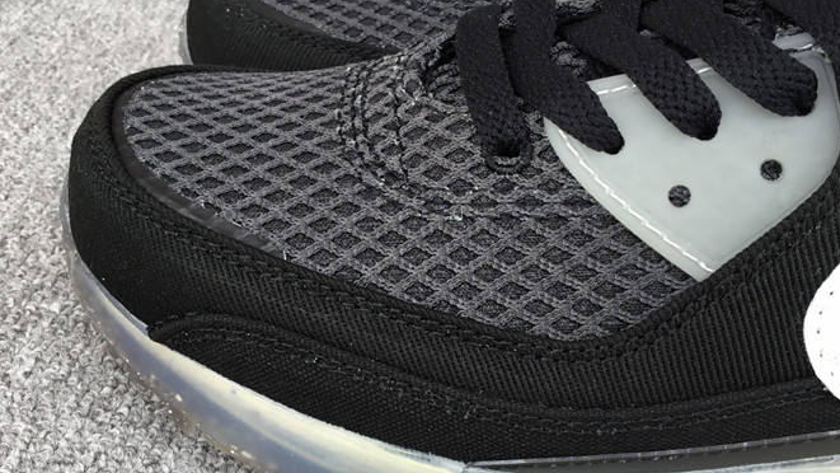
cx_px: 470
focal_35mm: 46
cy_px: 282
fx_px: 1025
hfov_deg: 44.5
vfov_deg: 25.9
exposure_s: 1/122
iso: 25
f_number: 2.4
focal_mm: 3.3
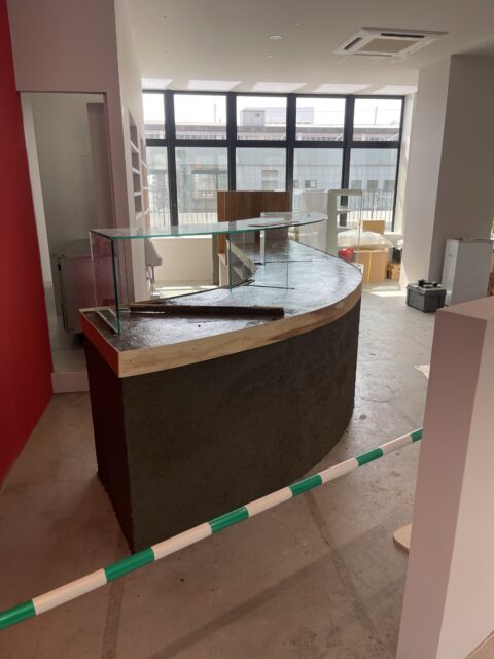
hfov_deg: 54.9
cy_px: 330
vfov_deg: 69.4
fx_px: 476
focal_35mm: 25
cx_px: 247
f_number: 1.6
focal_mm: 5.1
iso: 32
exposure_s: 1/404
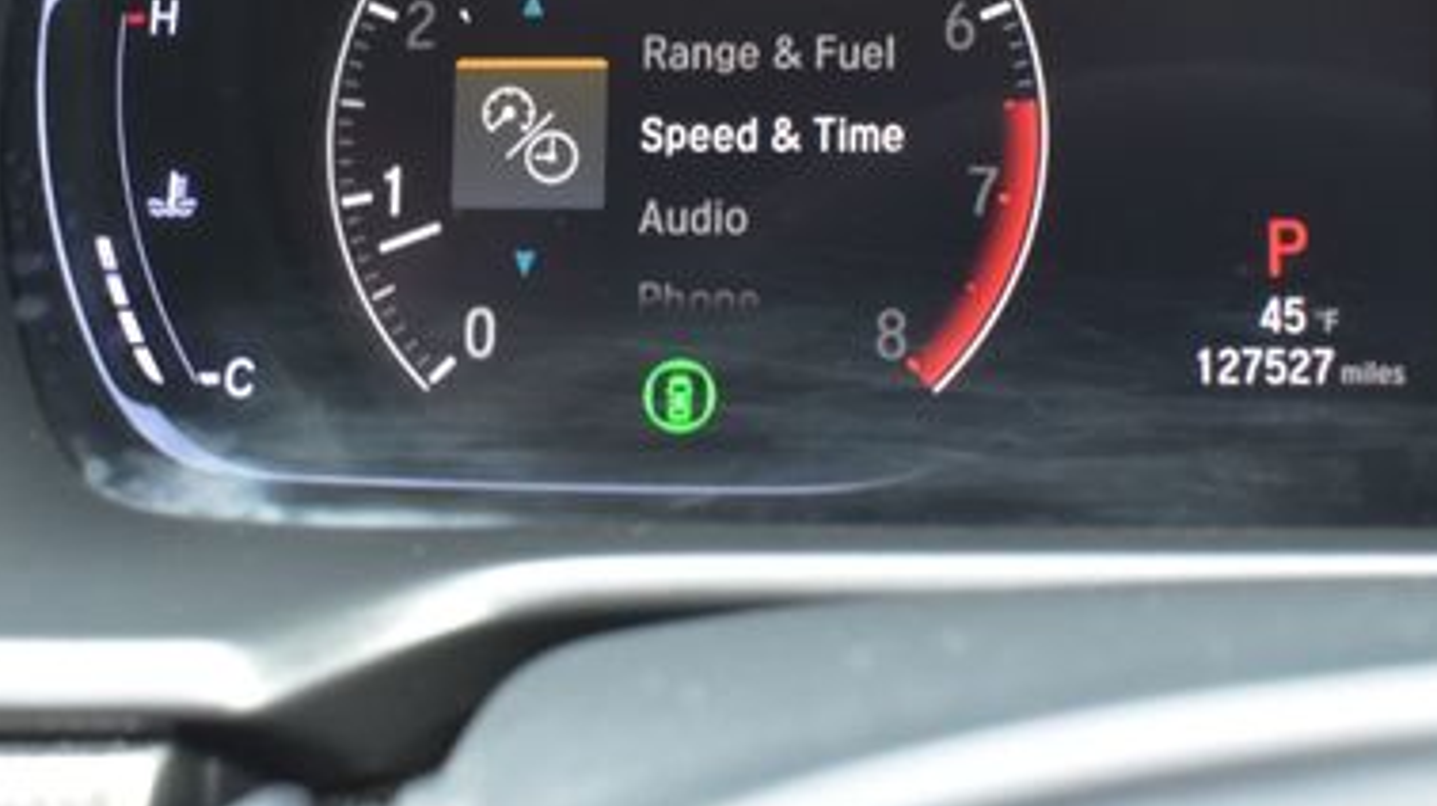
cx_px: 943
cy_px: 228
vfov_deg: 16.7
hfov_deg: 29.2
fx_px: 2737
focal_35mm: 72
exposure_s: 1/15
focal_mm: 27
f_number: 6.3
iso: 1000
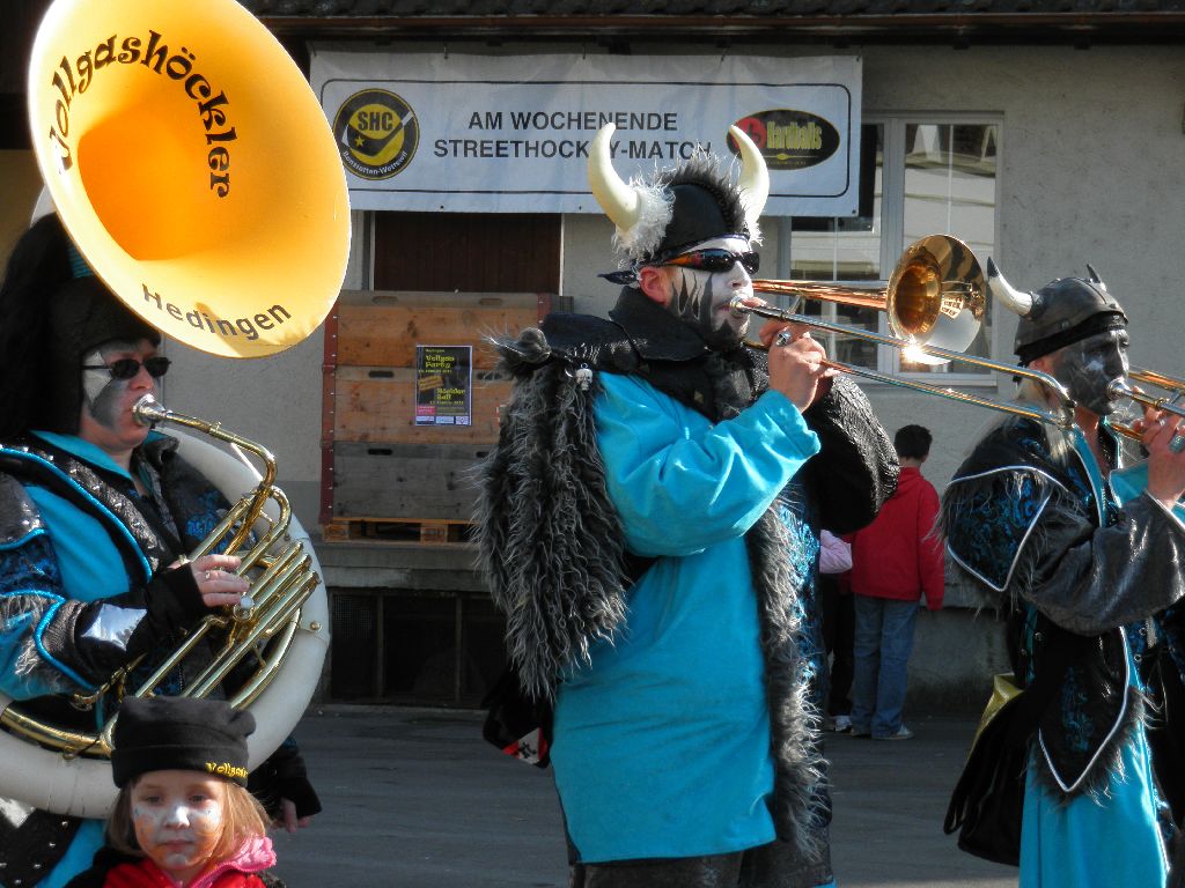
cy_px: 444
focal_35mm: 101
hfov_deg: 19.4
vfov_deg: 14.6
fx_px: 3458
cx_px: 592
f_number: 5.3
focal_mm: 17.9
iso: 64
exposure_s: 1/160
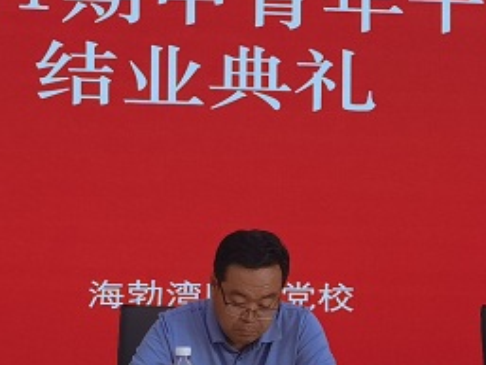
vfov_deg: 15.0
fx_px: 1377
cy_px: 315
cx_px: 163
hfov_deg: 20.0
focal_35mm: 98
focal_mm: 6.67
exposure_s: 1/115
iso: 50
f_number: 1.9
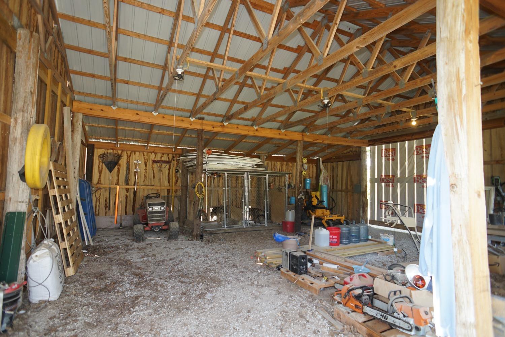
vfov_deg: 53.1
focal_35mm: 24
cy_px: 168
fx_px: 337
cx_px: 252
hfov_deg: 73.7
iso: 200
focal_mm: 16
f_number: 4
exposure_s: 1/60
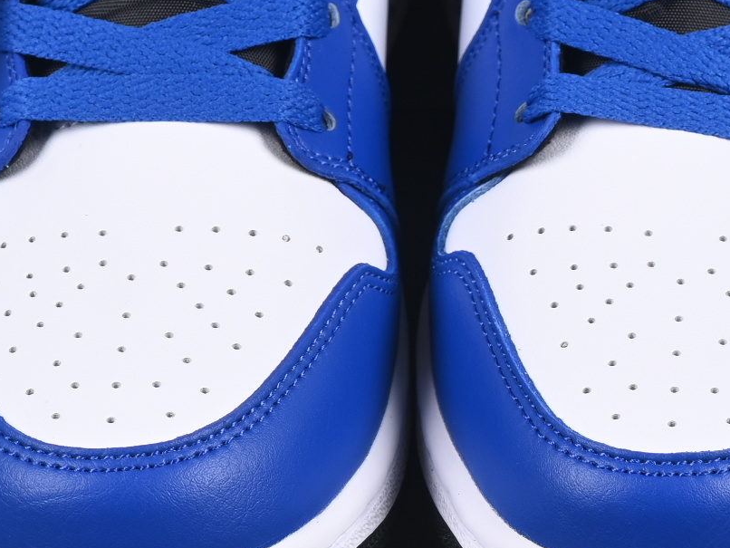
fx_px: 5253
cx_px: 415
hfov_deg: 7.9
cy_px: 141
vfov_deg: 6.0
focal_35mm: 249
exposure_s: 1/60
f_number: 7.1
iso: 160
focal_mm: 50
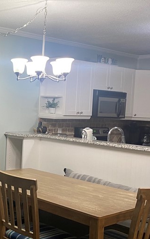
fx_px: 359
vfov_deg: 36.9
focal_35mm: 55
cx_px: -33
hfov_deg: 21.7
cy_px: 118
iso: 80
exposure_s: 1/60
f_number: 1.8
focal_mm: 4.25
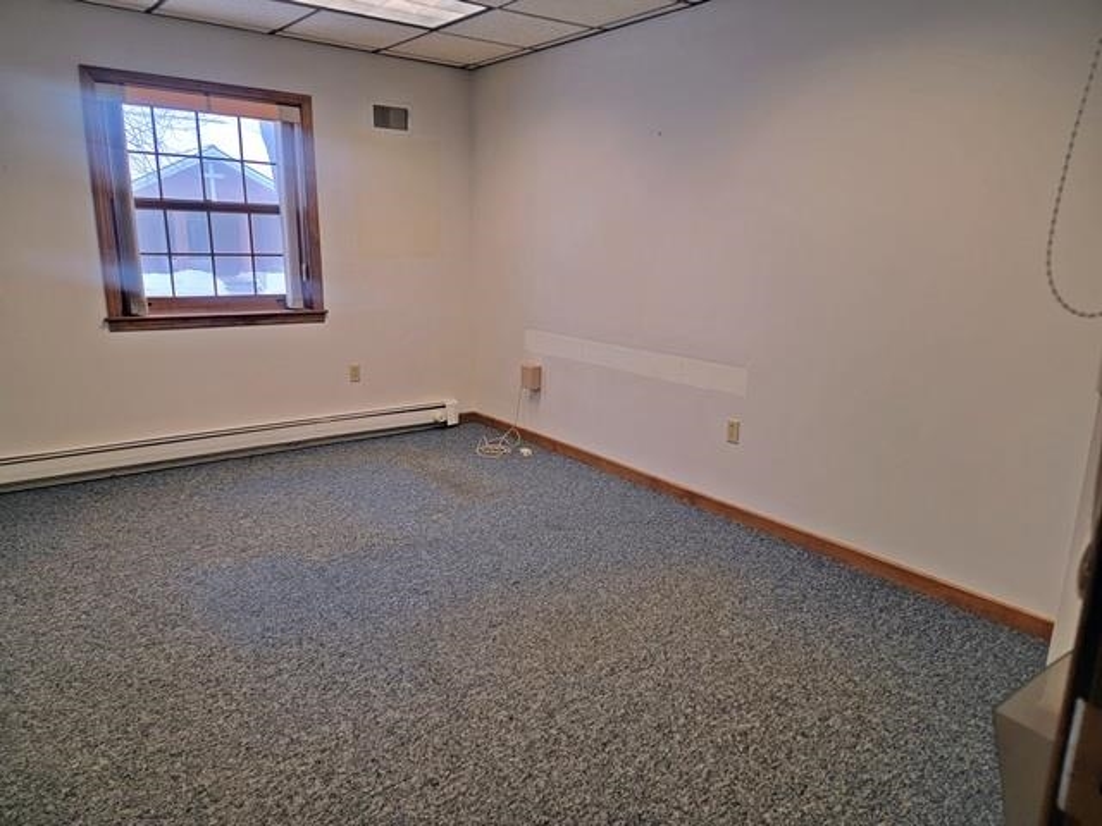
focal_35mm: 24
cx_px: 551
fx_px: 764
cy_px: 413
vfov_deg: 56.8
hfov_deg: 71.6
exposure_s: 1/120
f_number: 1.8
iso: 200
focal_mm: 6.7
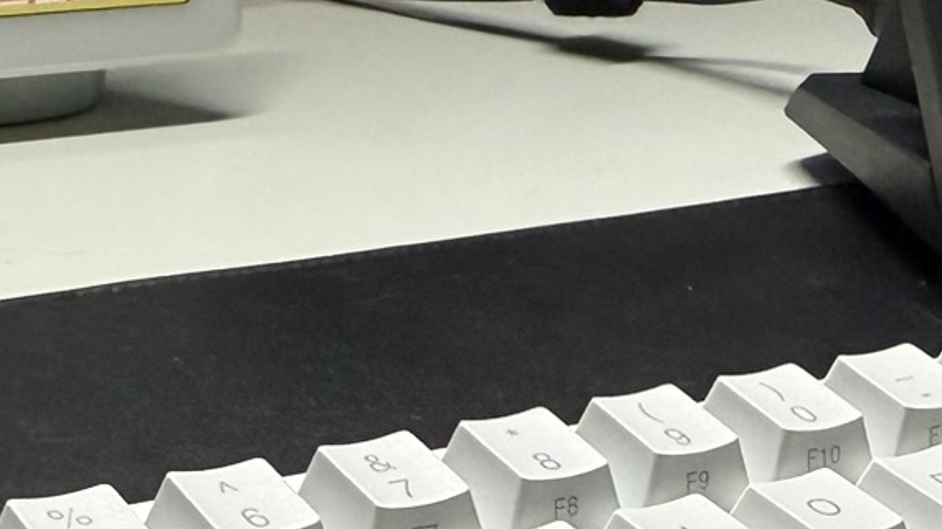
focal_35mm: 94
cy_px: 696
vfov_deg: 12.4
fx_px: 2347
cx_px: 350
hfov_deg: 22.6
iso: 160
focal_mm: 2.22
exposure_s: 1/99
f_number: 2.2
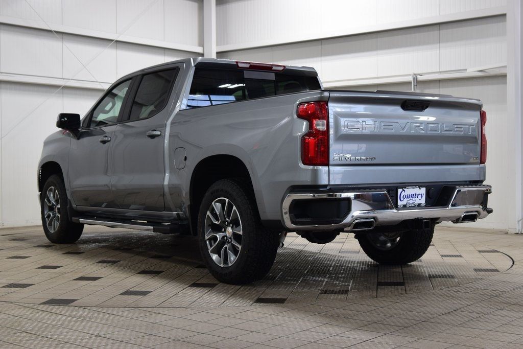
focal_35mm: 52
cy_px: 174
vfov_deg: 25.8
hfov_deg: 37.8
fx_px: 763
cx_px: 262
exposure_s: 1/20
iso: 400
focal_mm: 35
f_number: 6.3
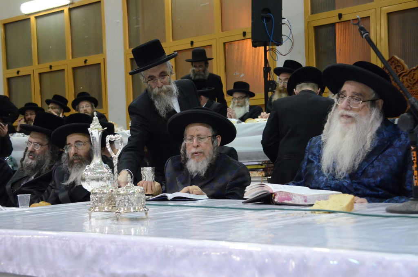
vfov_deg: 22.5
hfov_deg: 33.5
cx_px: 209
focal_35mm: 60
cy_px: 138
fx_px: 695
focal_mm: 40
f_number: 5
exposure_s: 1/100
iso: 3200
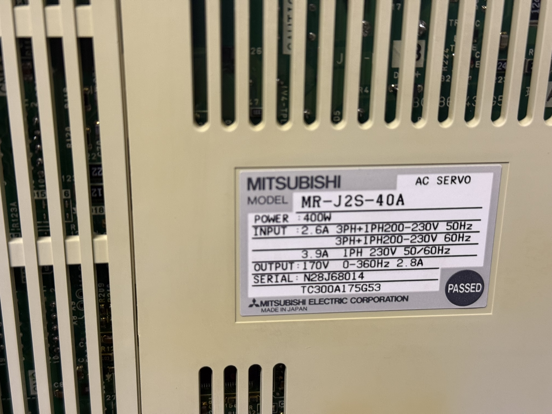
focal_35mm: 48
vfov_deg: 30.3
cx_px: 276
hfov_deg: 39.7
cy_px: 207
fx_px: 765
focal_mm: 6.76
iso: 200
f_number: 1.78
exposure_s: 1/50
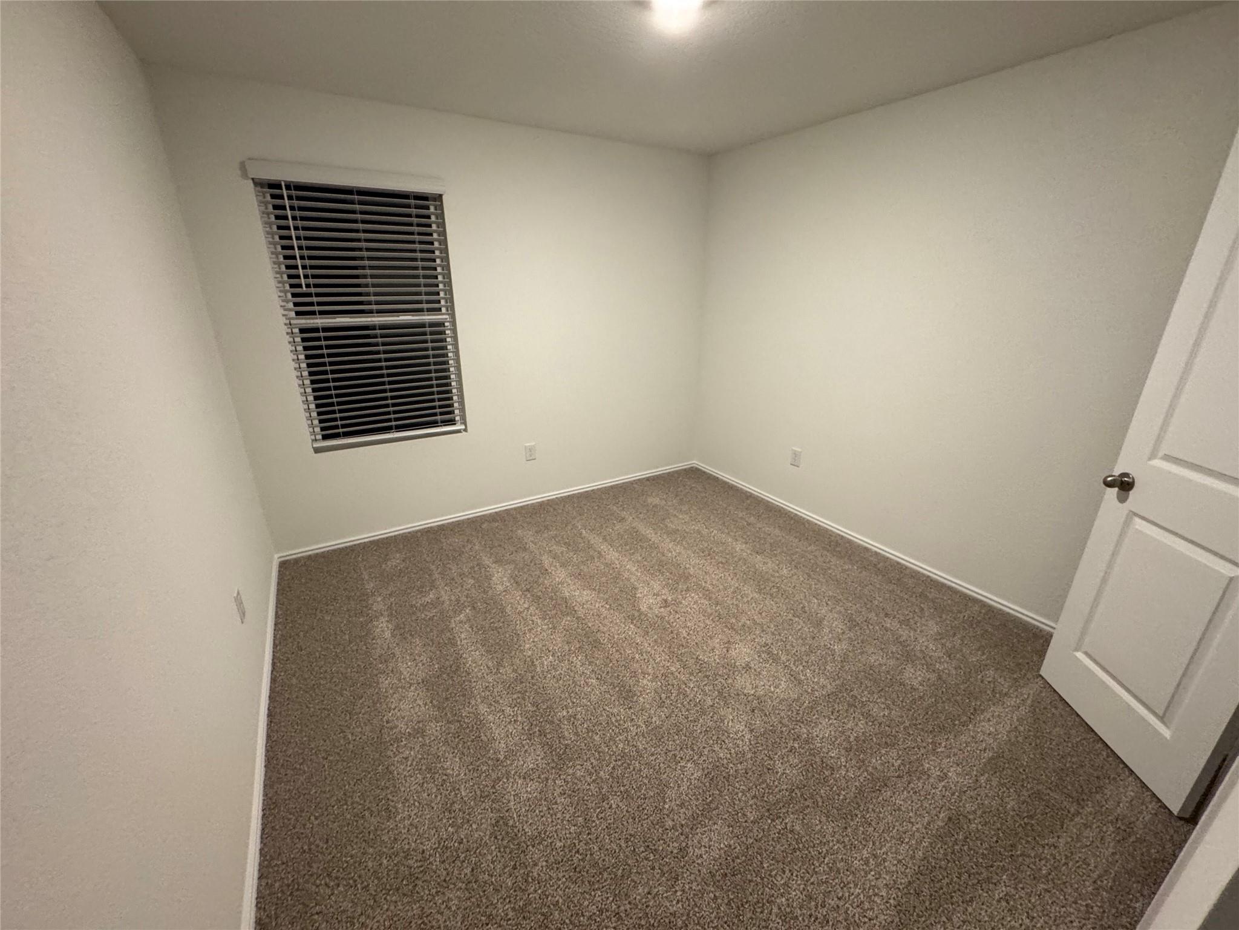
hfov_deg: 102.1
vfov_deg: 85.7
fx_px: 501
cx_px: 620
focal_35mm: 14
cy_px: 465
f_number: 2.2
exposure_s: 1/60
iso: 400
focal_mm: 2.22
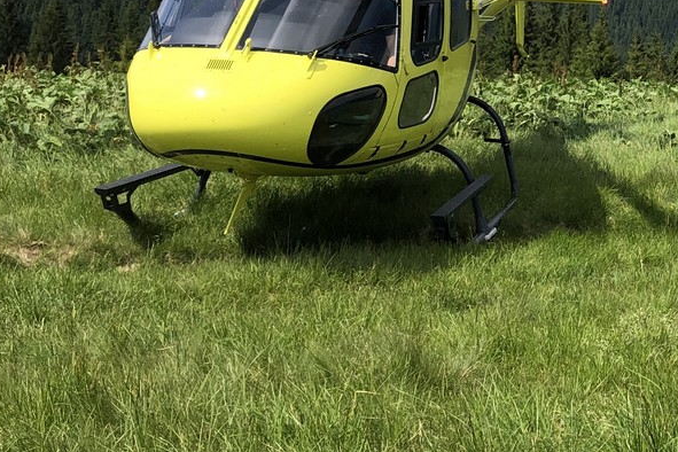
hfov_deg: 27.0
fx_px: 1337
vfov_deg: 18.6
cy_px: -8
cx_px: 669
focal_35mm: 71
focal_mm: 3.99
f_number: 1.8
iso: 20
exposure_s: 1/2825
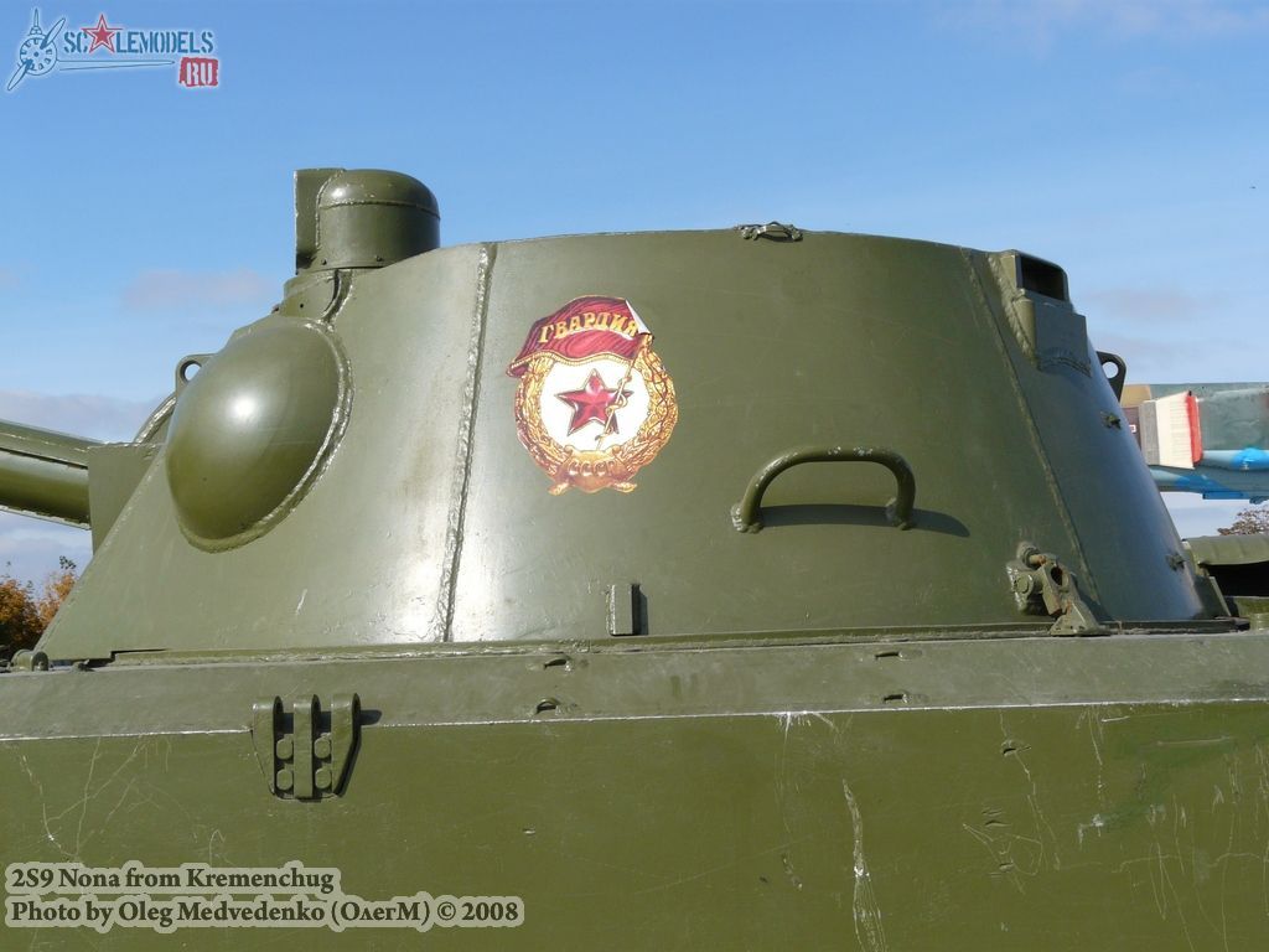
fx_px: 1723
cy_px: 476
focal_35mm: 47
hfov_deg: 40.4
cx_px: 634
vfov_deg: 30.9
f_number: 6.3
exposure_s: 1/500
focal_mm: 7.7
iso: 100
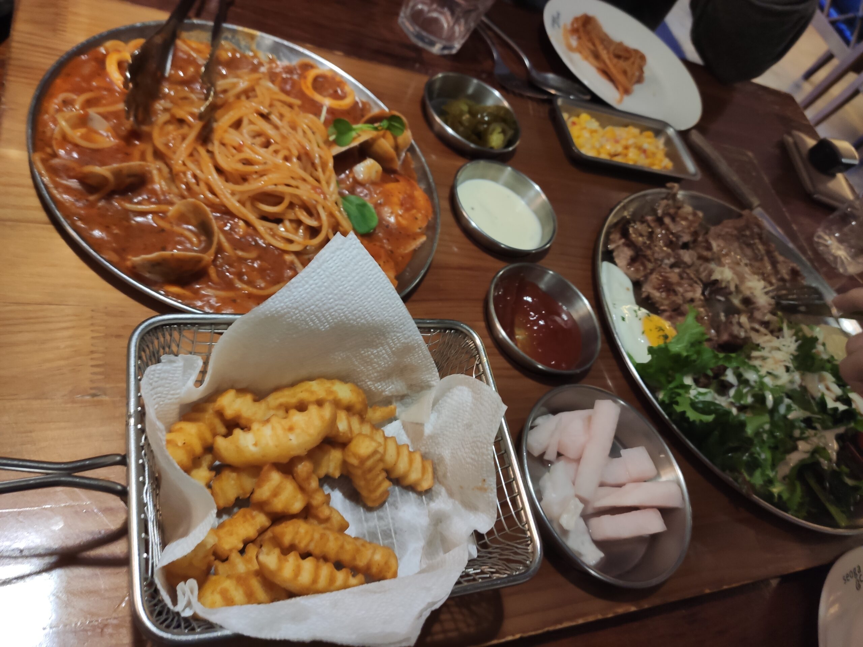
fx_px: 648
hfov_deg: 67.3
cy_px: 324
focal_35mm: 26
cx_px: 432
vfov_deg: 53.1
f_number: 1.75
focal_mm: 4.77
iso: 694
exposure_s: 1/30
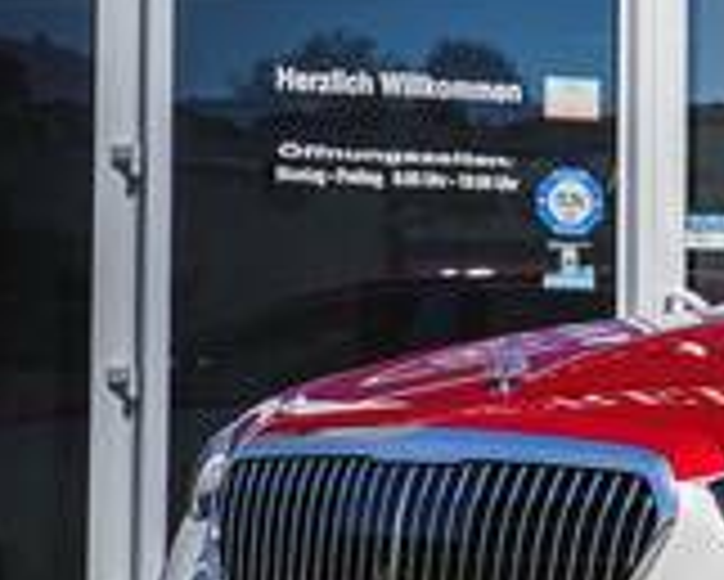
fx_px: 3173
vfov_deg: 10.4
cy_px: 391
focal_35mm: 148
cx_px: 1160
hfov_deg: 12.3
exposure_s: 1/1250
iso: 800
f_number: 6.3
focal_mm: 47
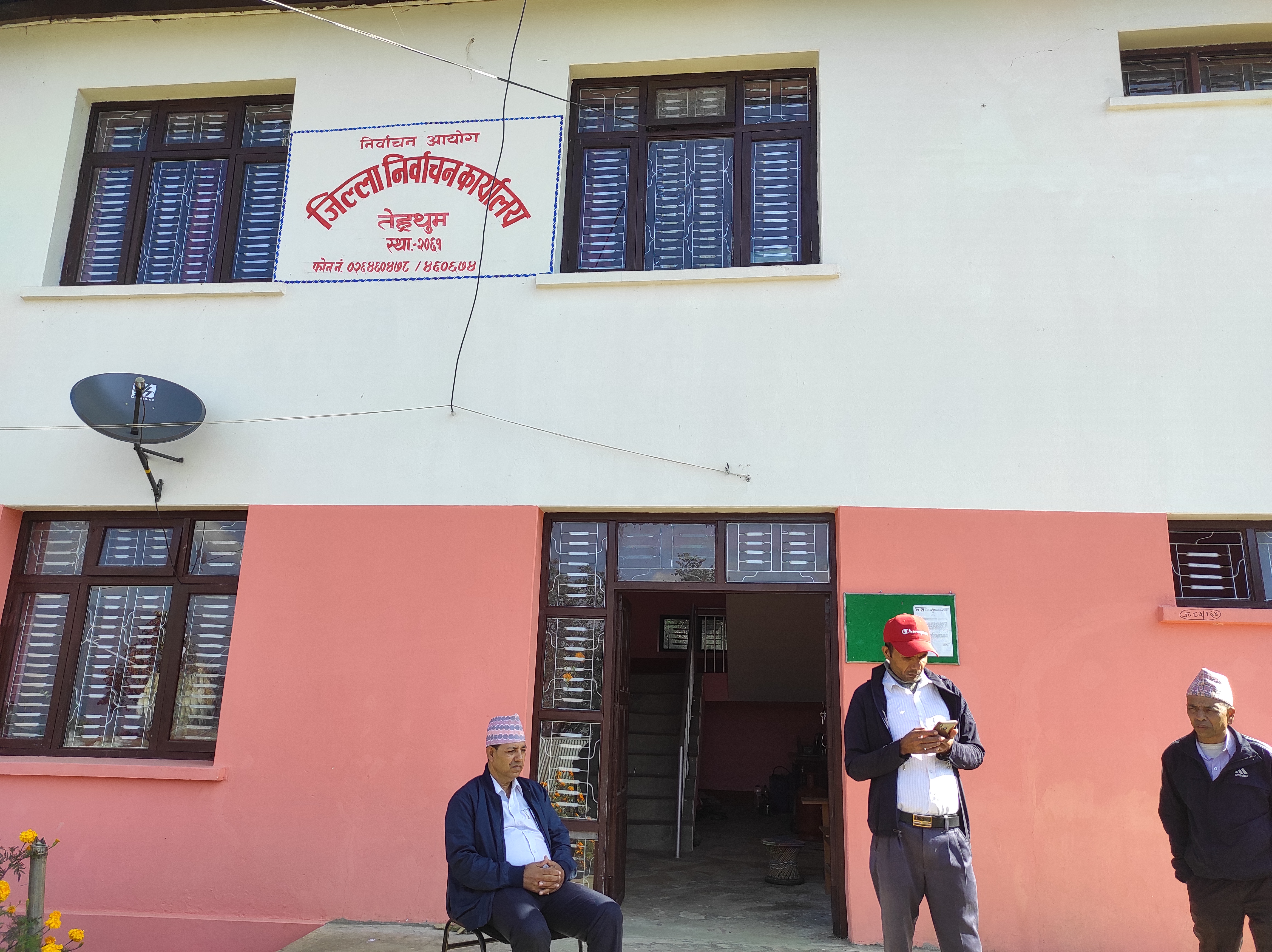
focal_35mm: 25
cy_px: 476
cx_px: 636
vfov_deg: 54.8
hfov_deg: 69.4
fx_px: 918
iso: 100
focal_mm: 5.43
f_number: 1.89
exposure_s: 1/383
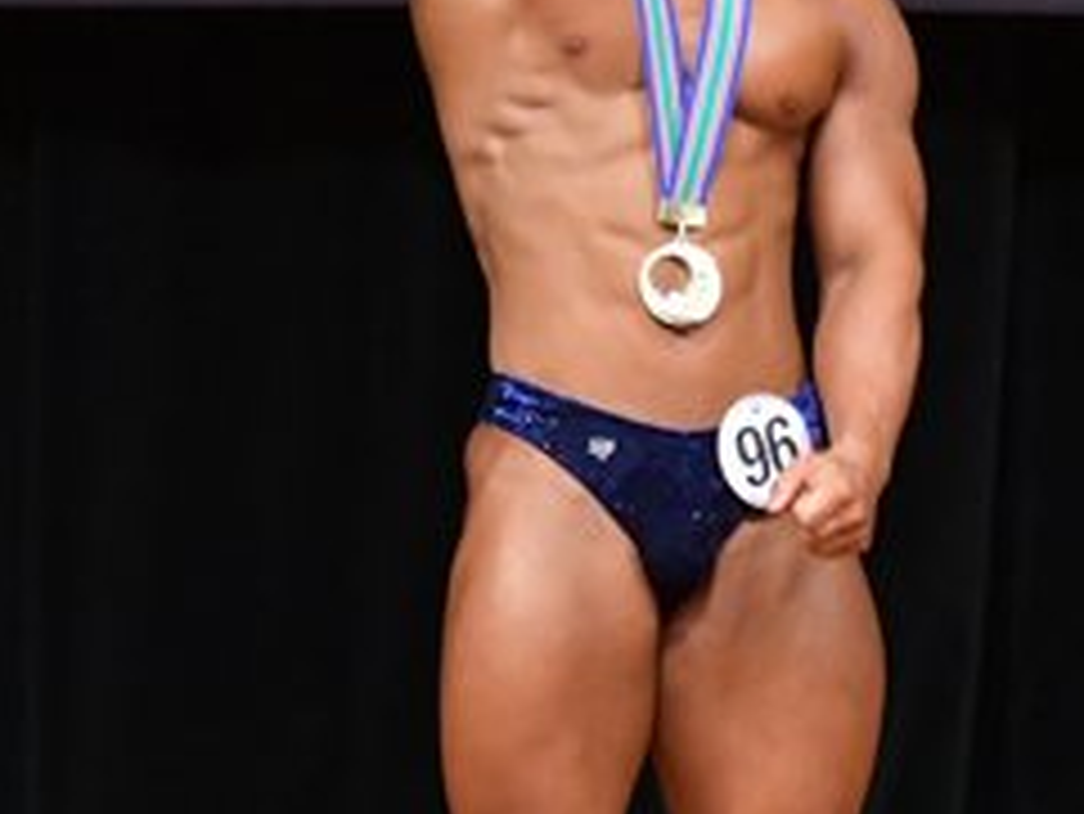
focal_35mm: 928
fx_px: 29075
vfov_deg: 1.6
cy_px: 333
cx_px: 992
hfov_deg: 2.1
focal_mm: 200
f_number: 5.6
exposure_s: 1/400
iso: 4000
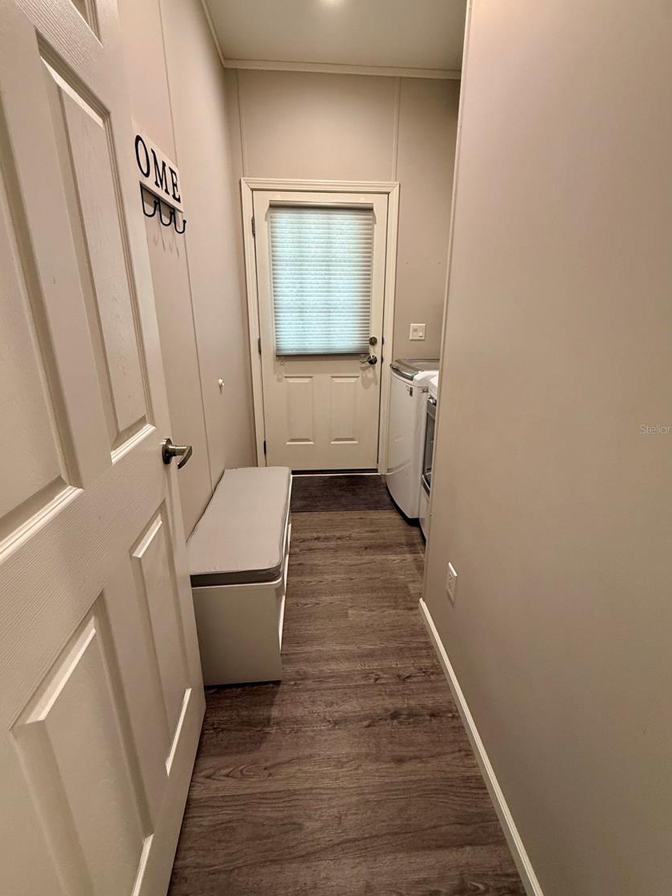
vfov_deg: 98.1
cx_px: 336
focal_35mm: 15
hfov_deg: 81.7
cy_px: 429
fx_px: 388
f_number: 2.2
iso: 200
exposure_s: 1/60
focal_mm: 2.22
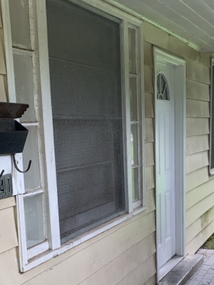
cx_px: 152
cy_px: 234
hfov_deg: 24.2
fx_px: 495
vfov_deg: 31.2
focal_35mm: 60
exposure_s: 1/135
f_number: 1.8
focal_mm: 4.25
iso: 25
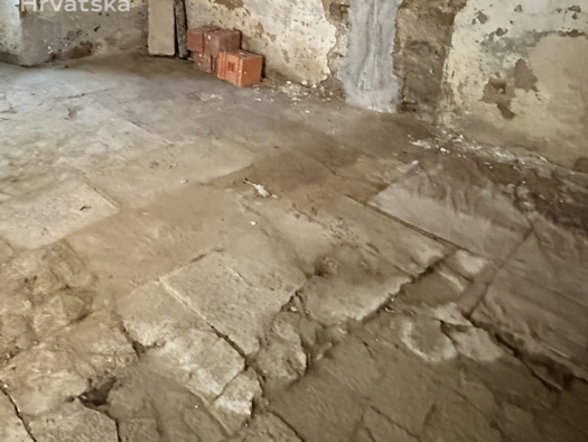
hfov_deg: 54.7
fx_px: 544
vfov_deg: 38.1
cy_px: -21
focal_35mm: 32
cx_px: 162
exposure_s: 1/46
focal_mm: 2.22
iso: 1250
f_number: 2.2
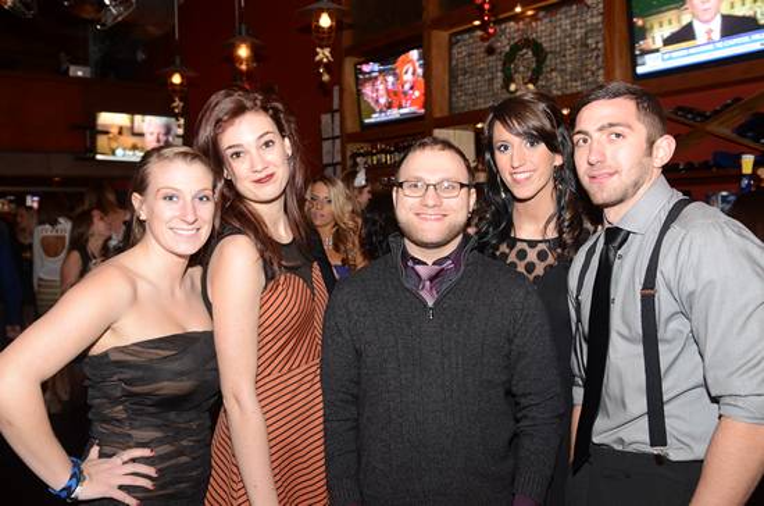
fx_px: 826
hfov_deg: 49.7
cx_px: 382
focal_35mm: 39
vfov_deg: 34.0
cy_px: 253
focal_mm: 26
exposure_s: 1/40
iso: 1250
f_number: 4.5
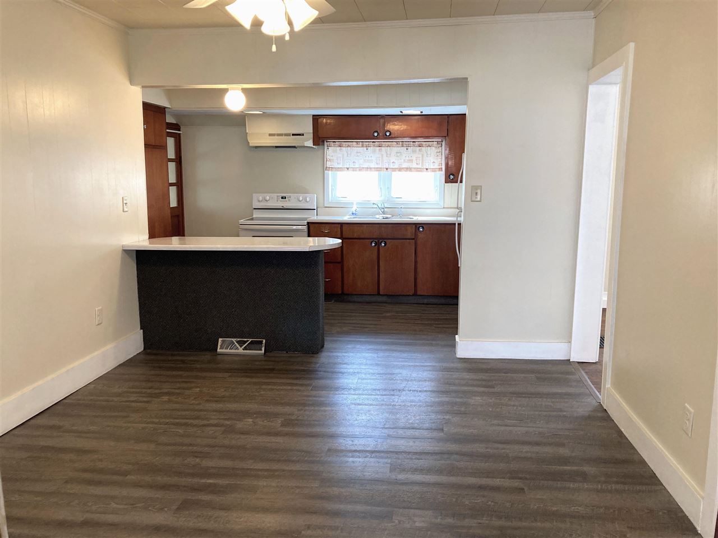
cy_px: 269
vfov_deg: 49.7
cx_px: 359
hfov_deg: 63.4
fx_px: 581
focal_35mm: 28
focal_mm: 3.99
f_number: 1.8
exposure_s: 1/60
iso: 160
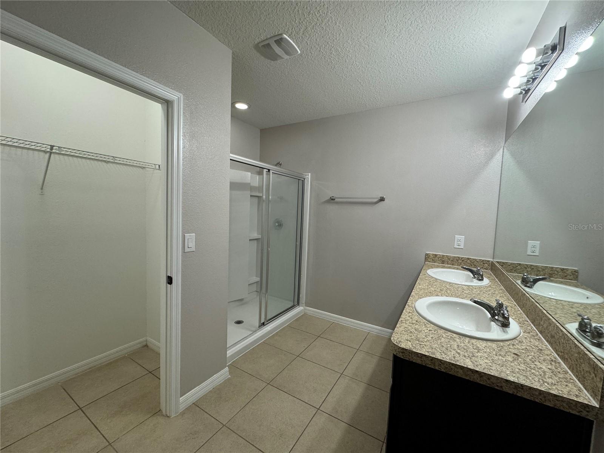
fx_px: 244
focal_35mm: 14
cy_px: 226
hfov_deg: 102.1
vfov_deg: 85.7
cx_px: 302
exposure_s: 1/120
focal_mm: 2.22
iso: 160
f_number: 2.2
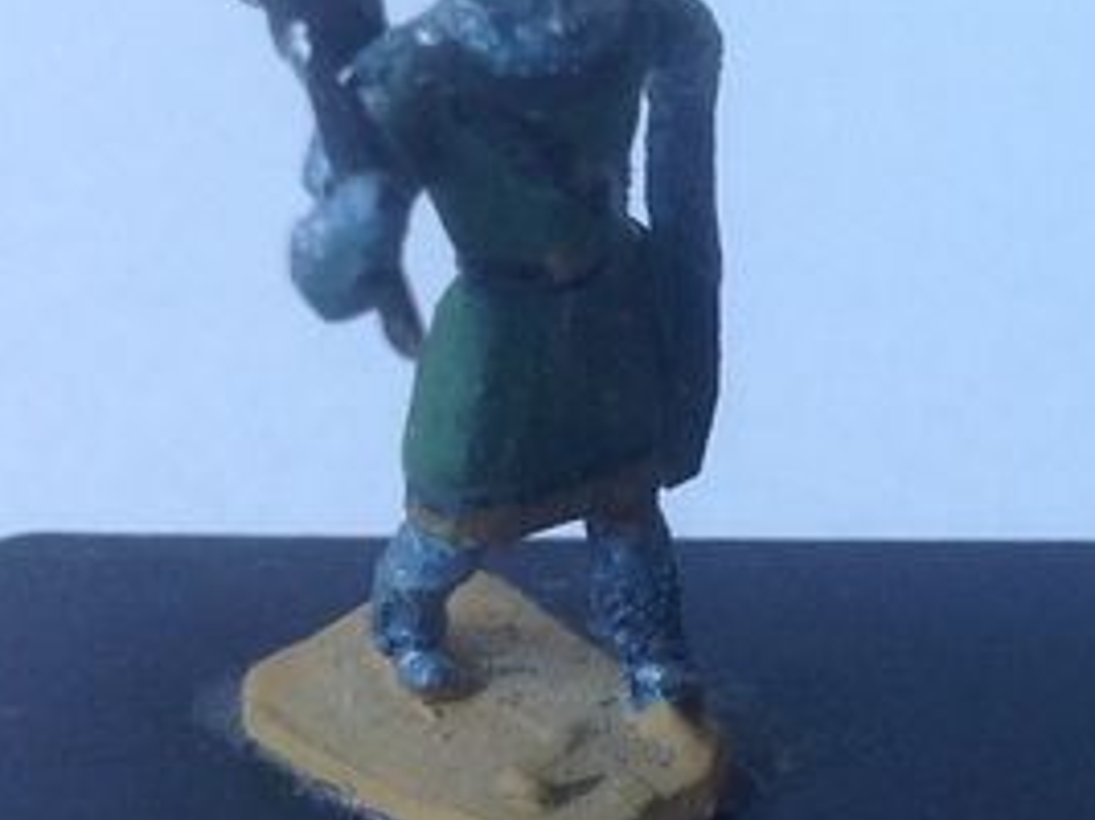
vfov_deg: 11.3
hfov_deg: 14.7
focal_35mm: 131
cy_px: 658
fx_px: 4142
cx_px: 1161
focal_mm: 4.28
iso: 50
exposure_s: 1/17
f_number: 2.4
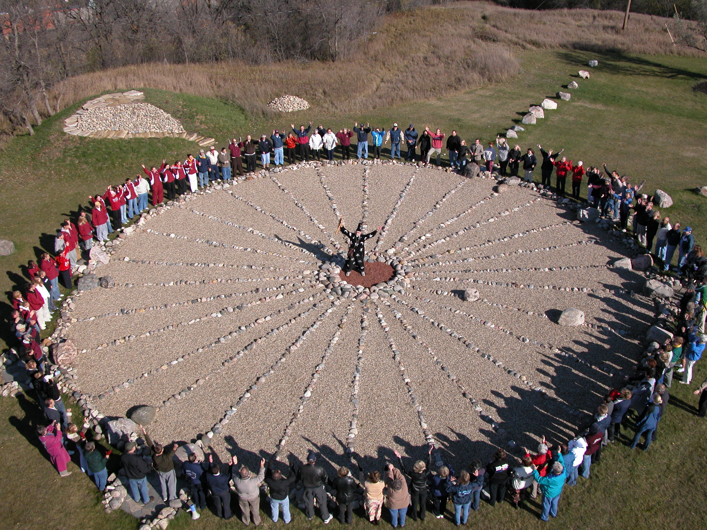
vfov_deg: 40.7
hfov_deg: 52.6
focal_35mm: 35
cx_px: 354
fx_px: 715
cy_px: 265
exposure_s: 1/1420
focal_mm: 8.9
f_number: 4
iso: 100
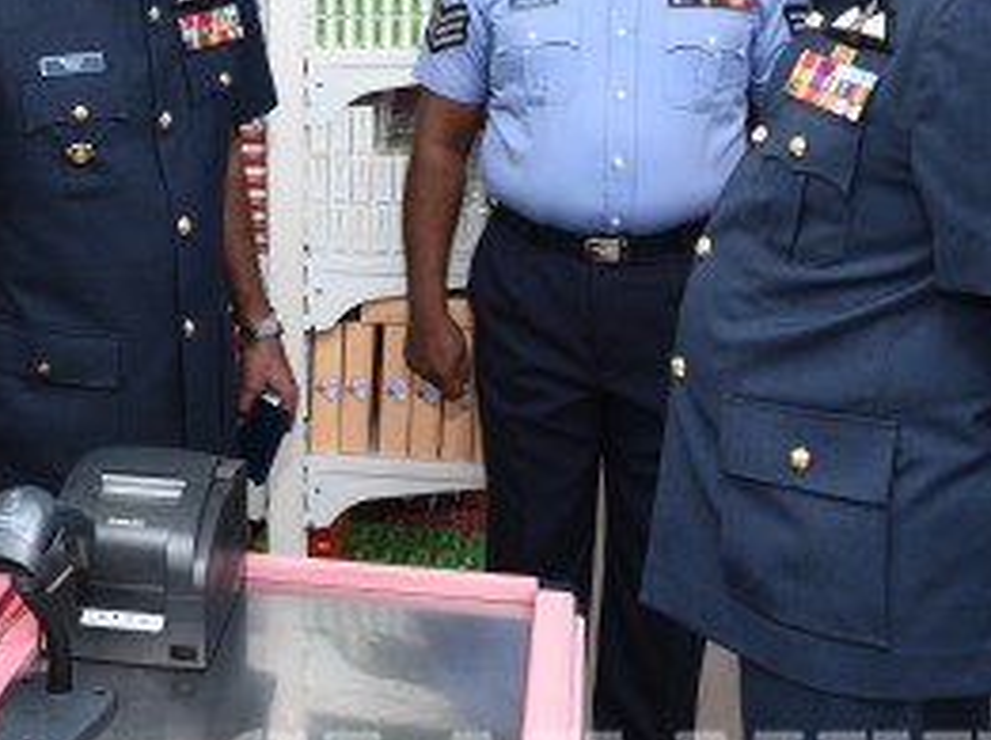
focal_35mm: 62
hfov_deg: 29.5
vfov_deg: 23.2
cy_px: 135
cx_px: 42
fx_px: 1773
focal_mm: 24
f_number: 6.3
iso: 200
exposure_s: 1/80
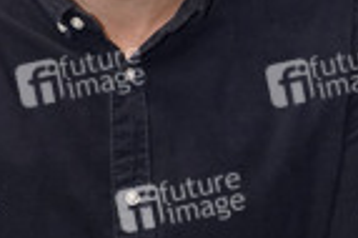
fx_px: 1599
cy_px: -110
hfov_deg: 12.8
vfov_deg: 8.3
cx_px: 114
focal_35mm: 161
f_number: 5.6
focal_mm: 51
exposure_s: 1/125
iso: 2000
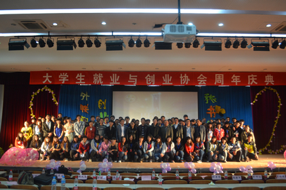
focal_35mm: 30
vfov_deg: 43.6
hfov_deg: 61.9
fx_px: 238
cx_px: 143
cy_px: 95
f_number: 3.8
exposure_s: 1/30
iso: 400
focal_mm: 20
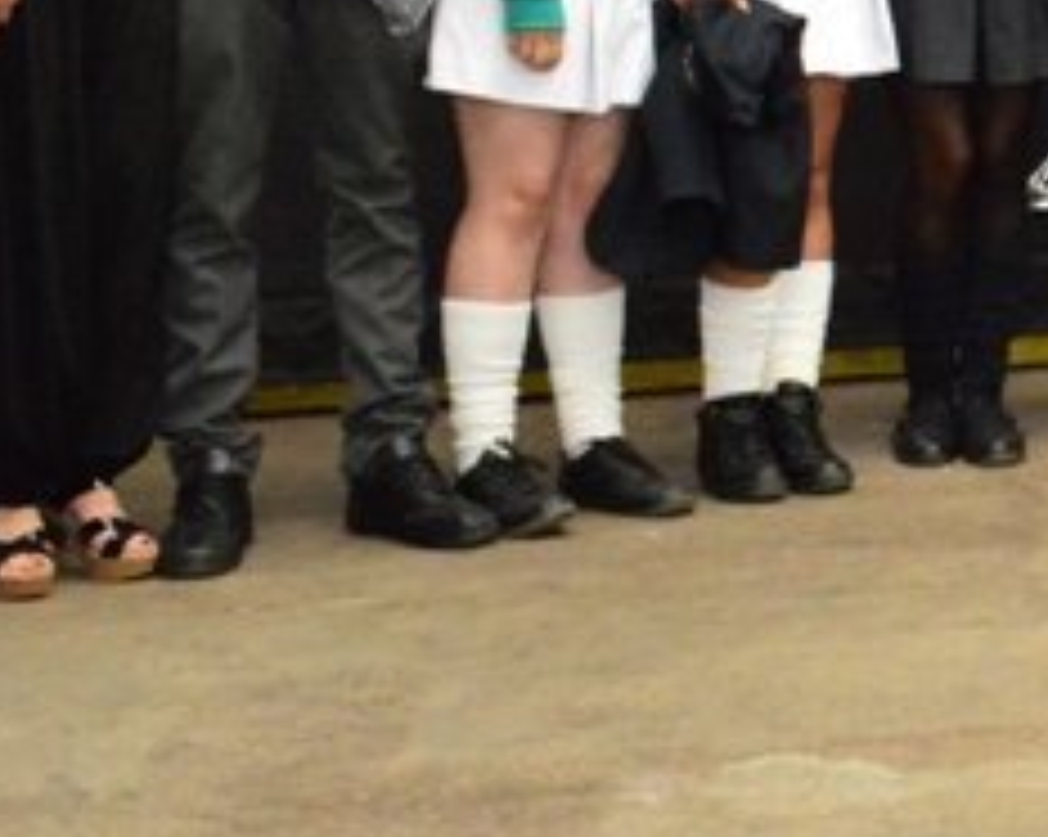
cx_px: 1556
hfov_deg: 19.3
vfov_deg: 16.8
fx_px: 2696
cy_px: -184
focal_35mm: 87
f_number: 13
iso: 6400
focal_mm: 18
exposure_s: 1/40
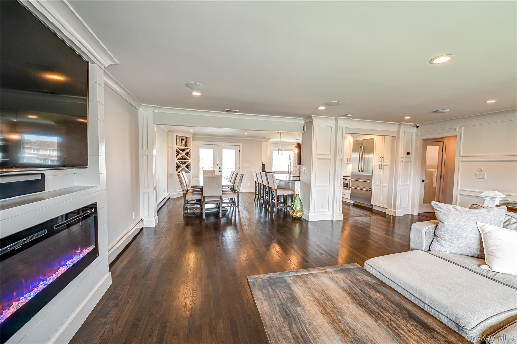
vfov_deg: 81.1
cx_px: 258
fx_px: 201
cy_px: 172
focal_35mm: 14
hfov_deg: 104.3
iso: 400
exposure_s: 1/25
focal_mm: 14
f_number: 8
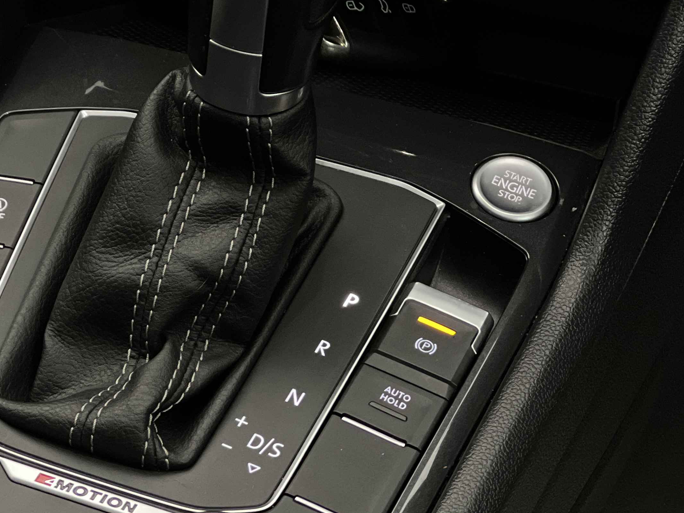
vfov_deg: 10.2
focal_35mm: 146
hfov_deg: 13.5
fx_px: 2885
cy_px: 241
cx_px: 159
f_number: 2.8
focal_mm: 9
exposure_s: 1/15
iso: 400
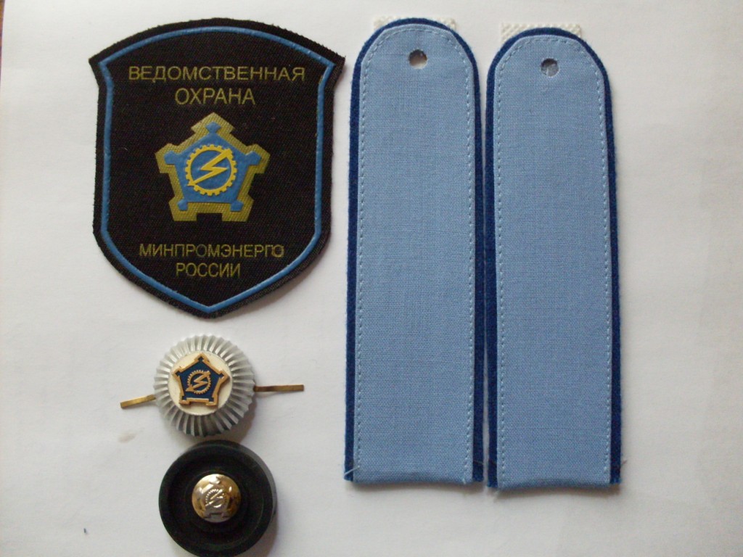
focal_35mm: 38
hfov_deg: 49.0
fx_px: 816
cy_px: 278
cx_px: 372
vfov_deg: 37.7
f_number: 2.8
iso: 200
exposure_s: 1/45
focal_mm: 6.3
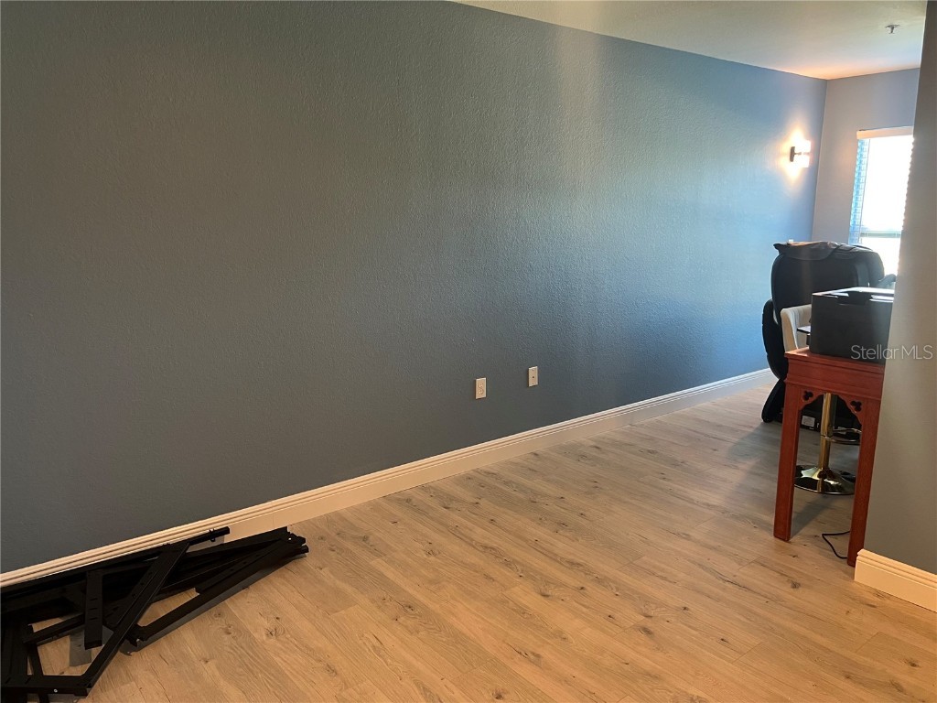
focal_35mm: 26
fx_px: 704
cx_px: 468
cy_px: 352
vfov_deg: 53.1
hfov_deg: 67.3
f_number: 1.5
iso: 200
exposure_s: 1/60
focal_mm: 5.7
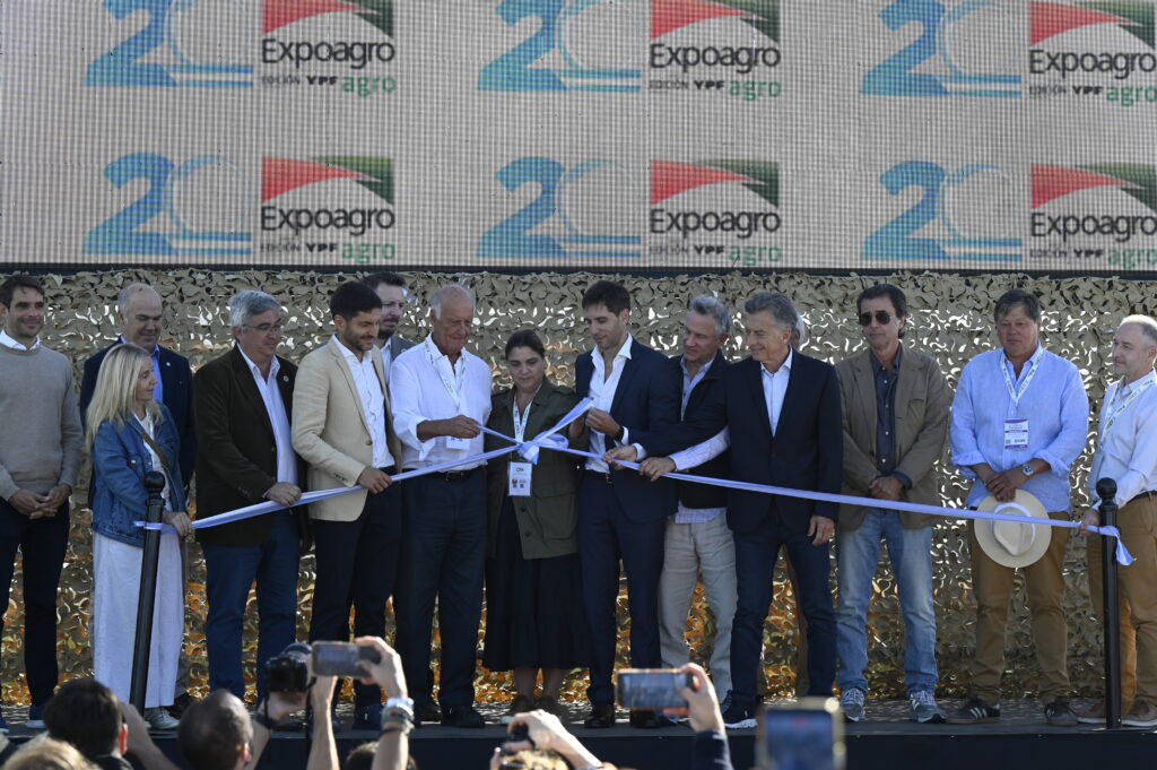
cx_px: 578
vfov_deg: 13.4
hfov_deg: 20.0
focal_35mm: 102
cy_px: 385
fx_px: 3275
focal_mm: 102
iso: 200
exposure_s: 1/320
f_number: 5.6
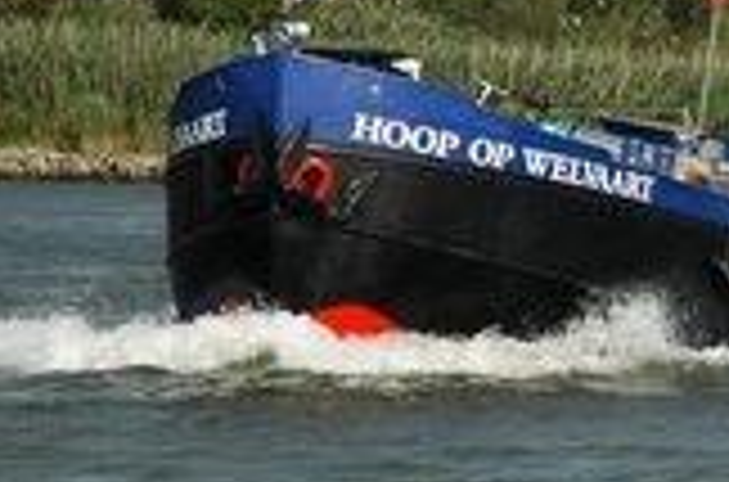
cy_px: 167
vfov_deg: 2.6
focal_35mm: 533
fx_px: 10762
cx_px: 952
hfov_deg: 3.9
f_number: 10
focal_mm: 116
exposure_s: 1/500
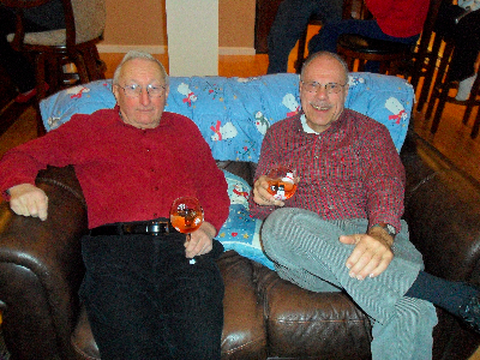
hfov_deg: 56.8
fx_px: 444
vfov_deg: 44.2
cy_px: 180
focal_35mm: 32
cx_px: 240
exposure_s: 1/15
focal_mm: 5.7
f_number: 3.7
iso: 400
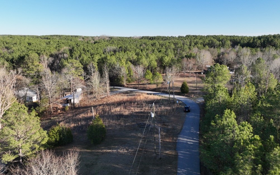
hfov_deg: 70.4
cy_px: 76
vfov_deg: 47.5
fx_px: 198
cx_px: 138
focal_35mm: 26
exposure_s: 1/200
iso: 200
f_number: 2.8
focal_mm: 12.29
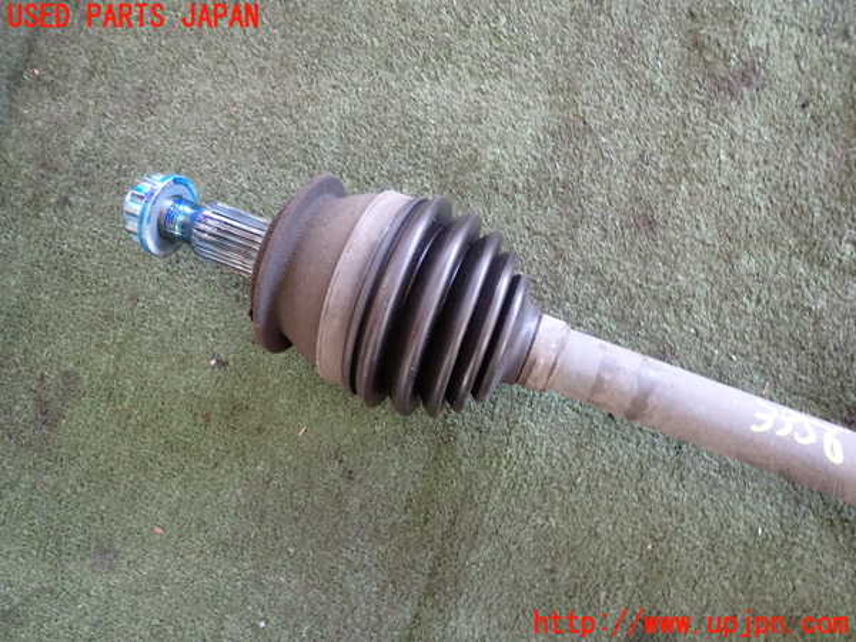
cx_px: 428
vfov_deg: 54.9
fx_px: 618
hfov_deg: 69.4
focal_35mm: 25
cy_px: 321
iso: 200
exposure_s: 1/40
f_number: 2
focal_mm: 4.5
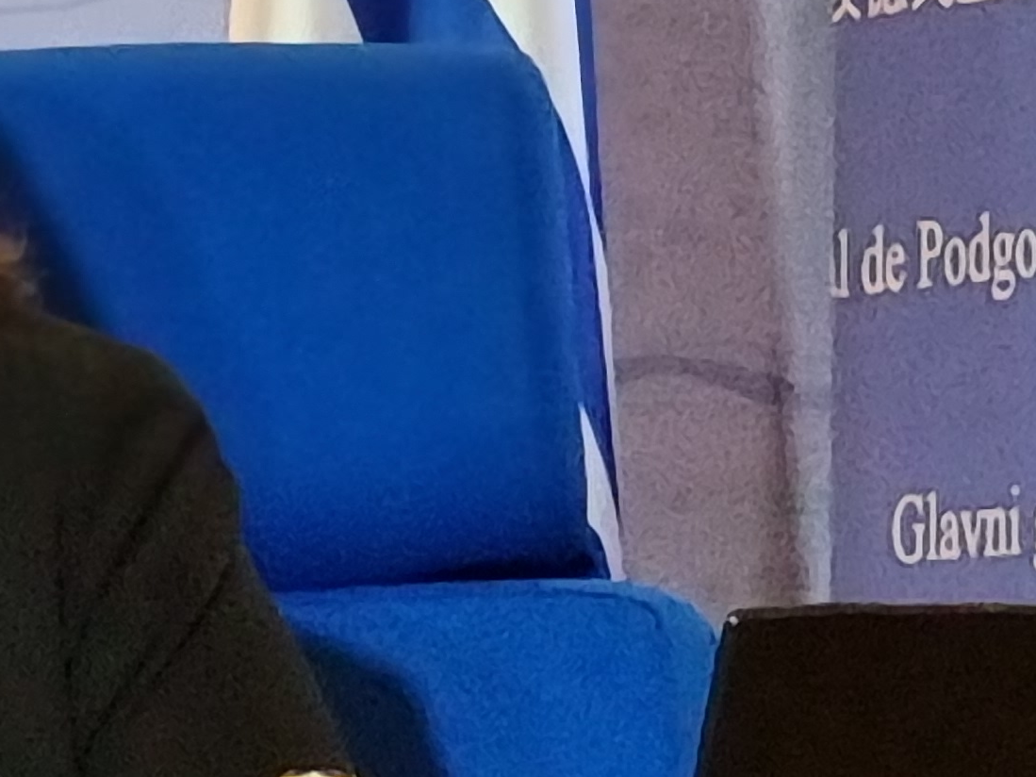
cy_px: -76
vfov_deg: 5.7
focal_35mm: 262
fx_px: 7840
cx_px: -328
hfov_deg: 7.5
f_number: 2.4
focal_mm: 9
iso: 200
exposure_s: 1/50
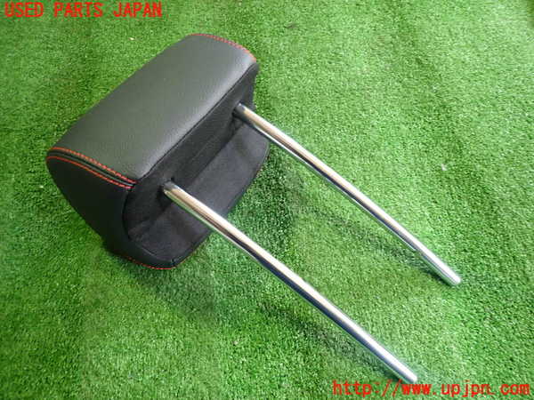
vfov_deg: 54.9
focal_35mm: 25
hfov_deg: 69.4
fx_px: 386
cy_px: 200
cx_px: 267
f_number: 2
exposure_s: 1/30
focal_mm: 4.5
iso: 250
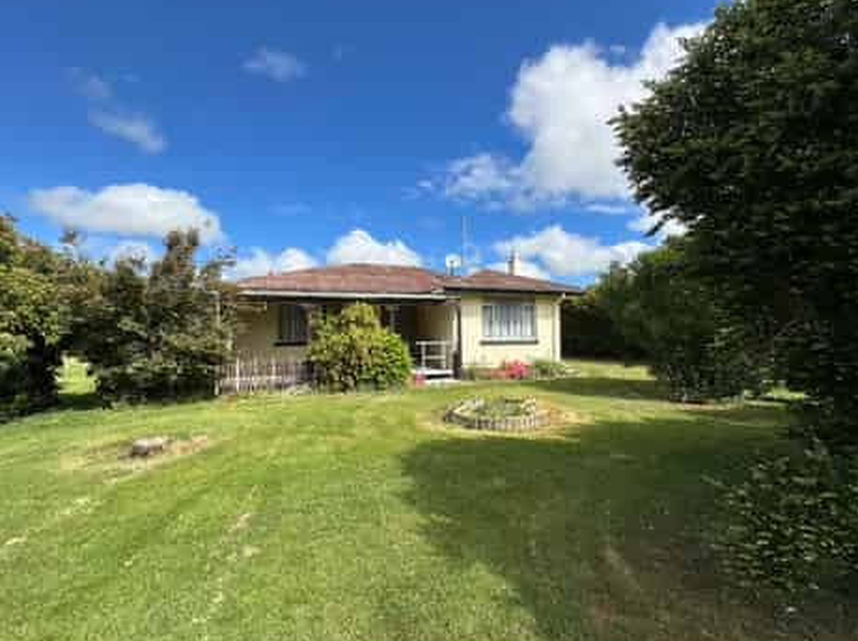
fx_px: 371
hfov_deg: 98.2
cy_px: 321
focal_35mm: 15
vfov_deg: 81.6
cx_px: 428
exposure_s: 1/2451
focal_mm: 2.22
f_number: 2.2
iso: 40
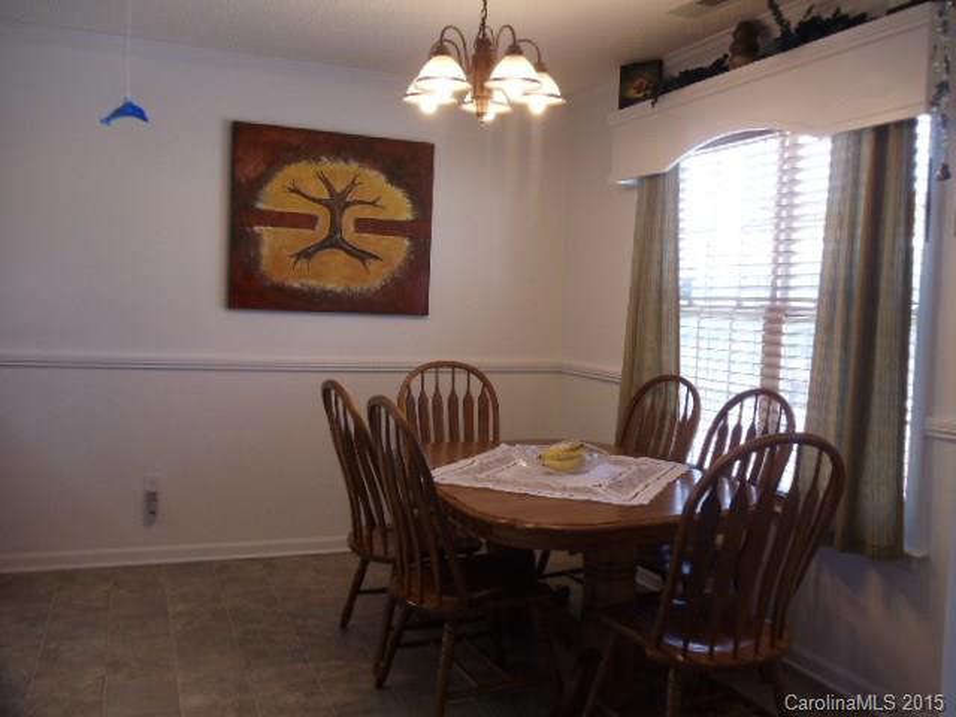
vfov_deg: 32.9
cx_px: 478
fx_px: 1215
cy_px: 358
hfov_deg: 42.9
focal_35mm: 44
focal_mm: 6
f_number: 3.5
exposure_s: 1/40
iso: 100
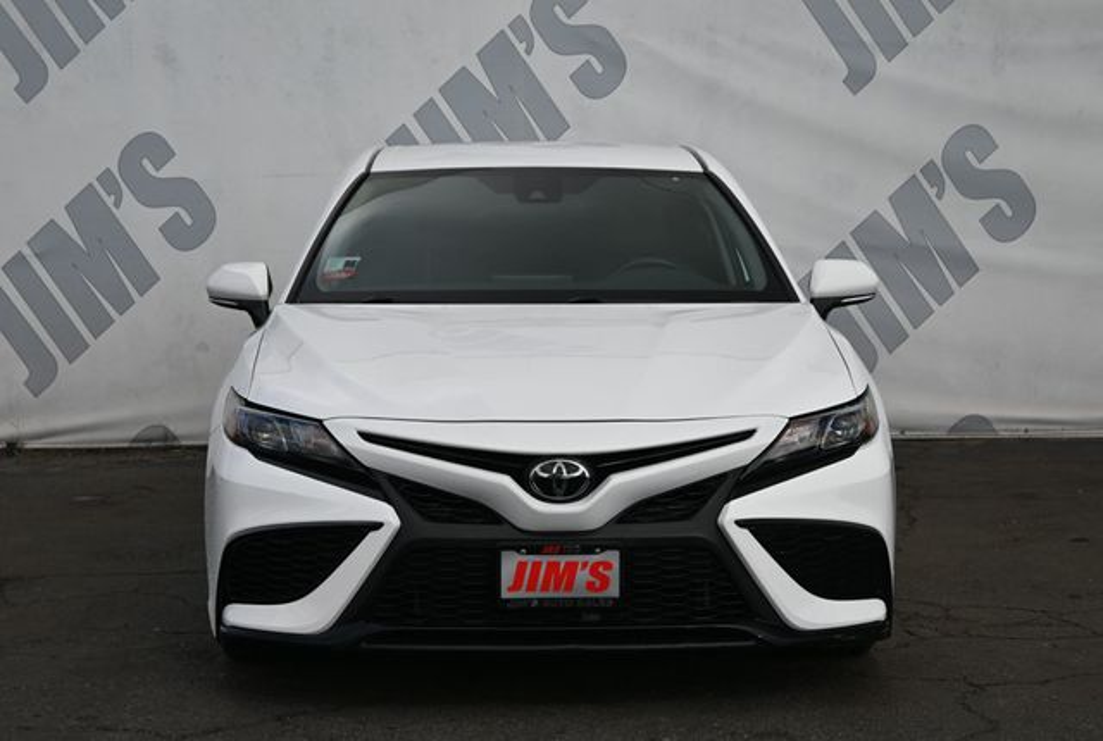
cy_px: 370
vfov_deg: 19.4
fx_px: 2165
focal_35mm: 70
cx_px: 552
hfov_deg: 28.6
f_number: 6
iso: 100
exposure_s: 1/250
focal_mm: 47
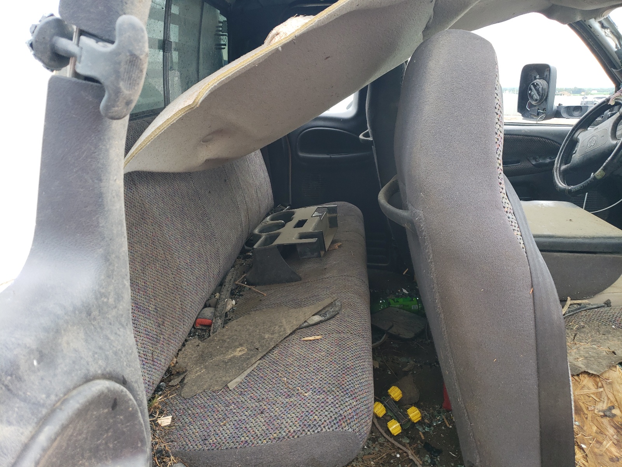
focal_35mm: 26
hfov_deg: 67.3
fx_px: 467
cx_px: 311
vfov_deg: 53.1
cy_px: 234
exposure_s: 1/256
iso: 50
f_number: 1.5
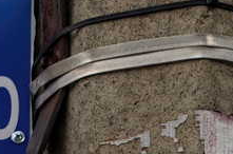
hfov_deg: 3.3
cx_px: -162
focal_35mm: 615
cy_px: -120
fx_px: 3969
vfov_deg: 2.2
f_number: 8
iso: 320
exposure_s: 1/320
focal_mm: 60
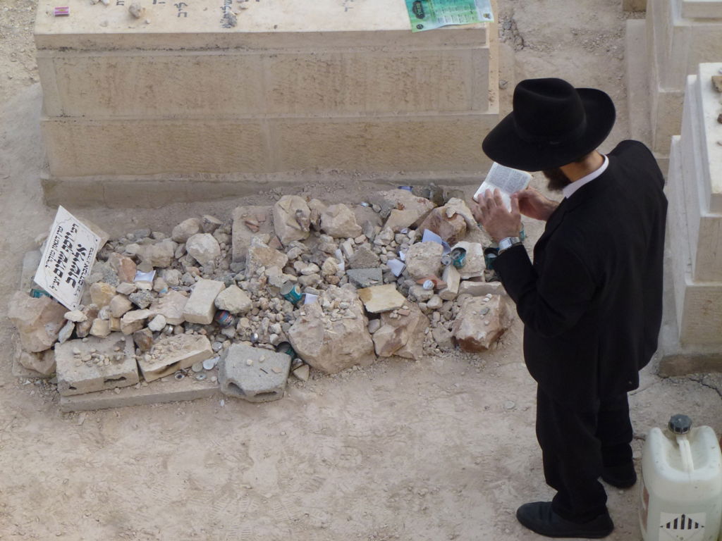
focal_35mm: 104
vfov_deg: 14.2
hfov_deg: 18.9
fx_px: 2169
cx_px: 361
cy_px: 270
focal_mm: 18.7
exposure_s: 1/250
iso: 200
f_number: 5
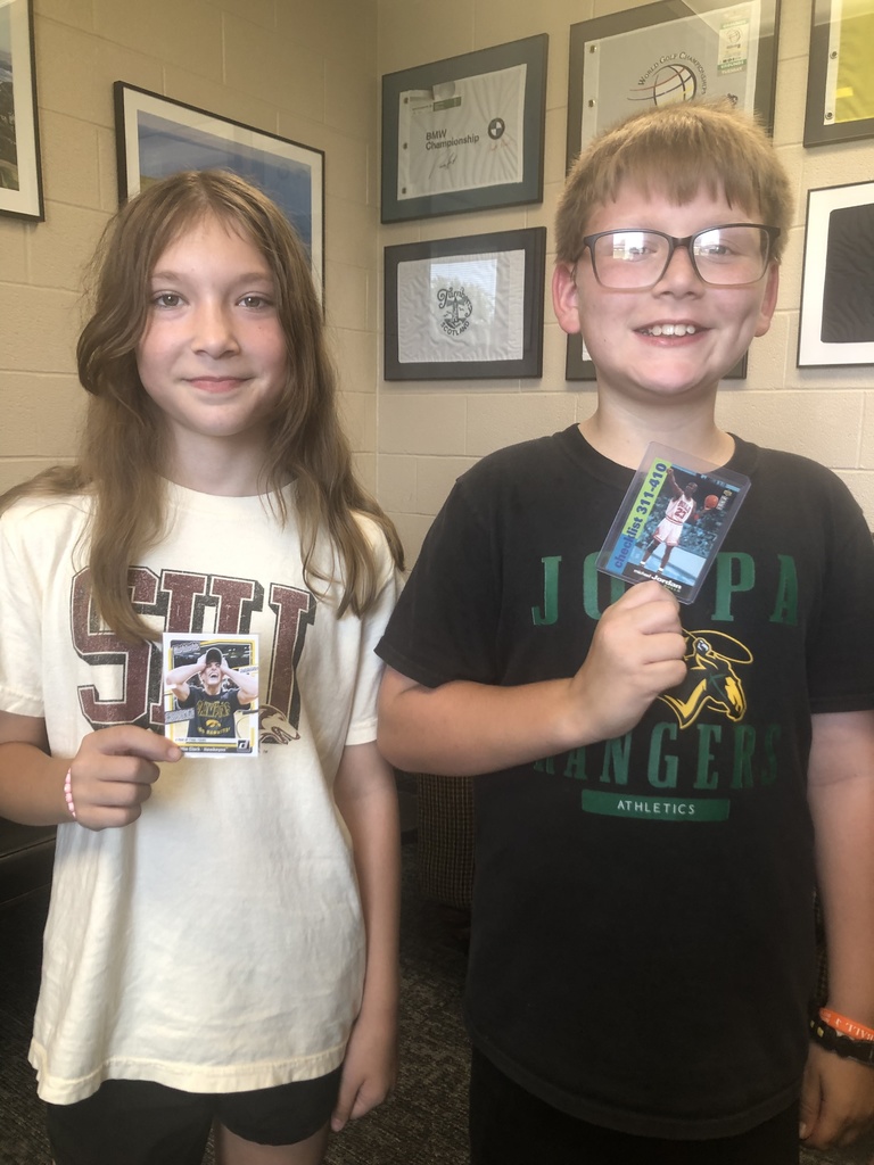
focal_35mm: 28
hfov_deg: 49.7
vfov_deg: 63.4
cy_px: 582
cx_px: 437
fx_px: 943
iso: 20
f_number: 1.8
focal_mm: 3.99
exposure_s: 1/30
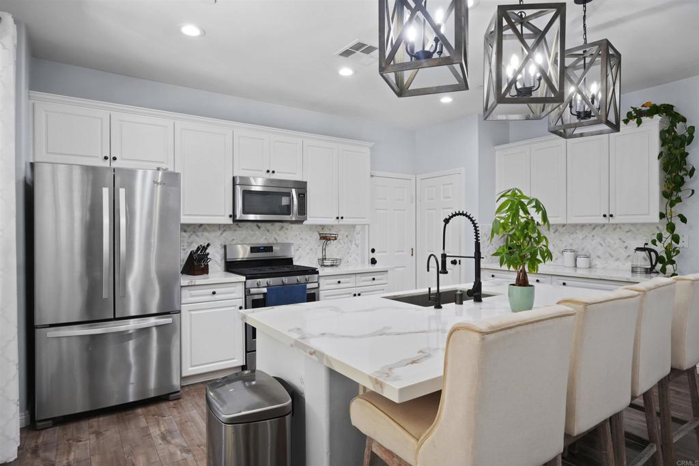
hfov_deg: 84.5
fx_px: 384
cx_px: 350
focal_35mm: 20
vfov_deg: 62.5
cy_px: 233
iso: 100
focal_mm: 13.2
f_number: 8
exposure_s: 1/2.5
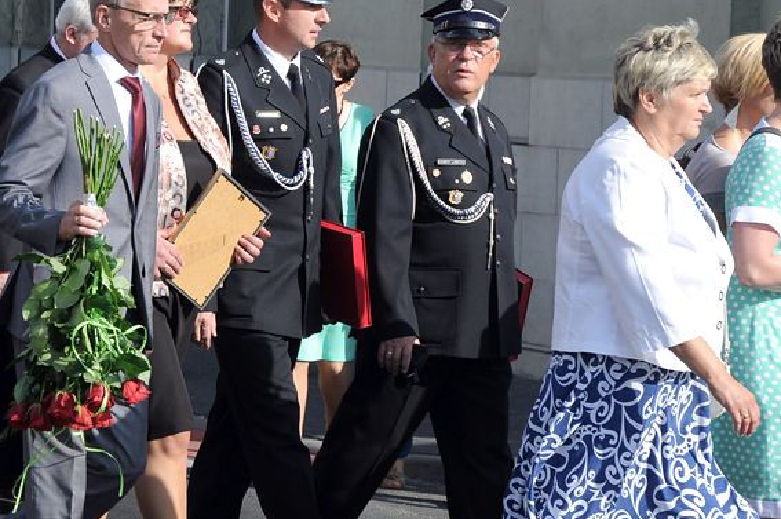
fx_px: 3658
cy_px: 268
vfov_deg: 8.1
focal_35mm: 169
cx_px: 233
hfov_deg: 12.2
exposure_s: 1/800
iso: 400
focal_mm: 75
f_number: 7.1
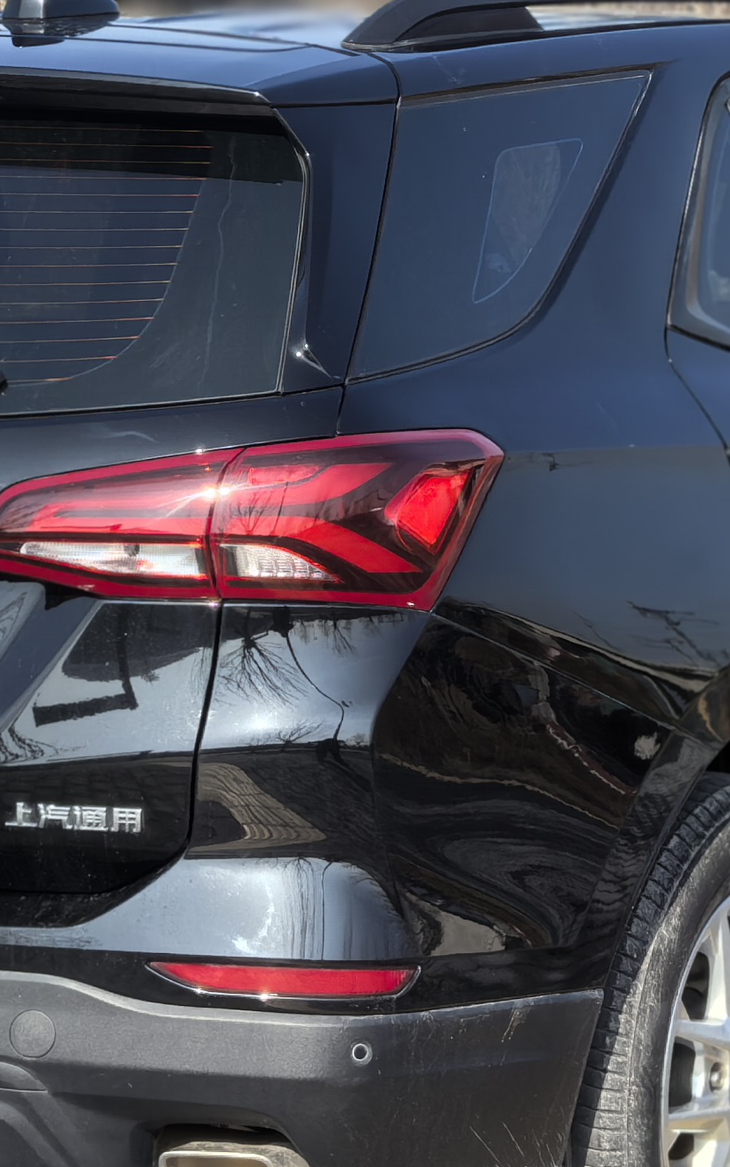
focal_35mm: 148
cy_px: 300
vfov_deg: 14.1
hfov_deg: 8.9
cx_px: 453
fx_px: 4711
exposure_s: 1/2033
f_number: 1.8
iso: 50
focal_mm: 5.35
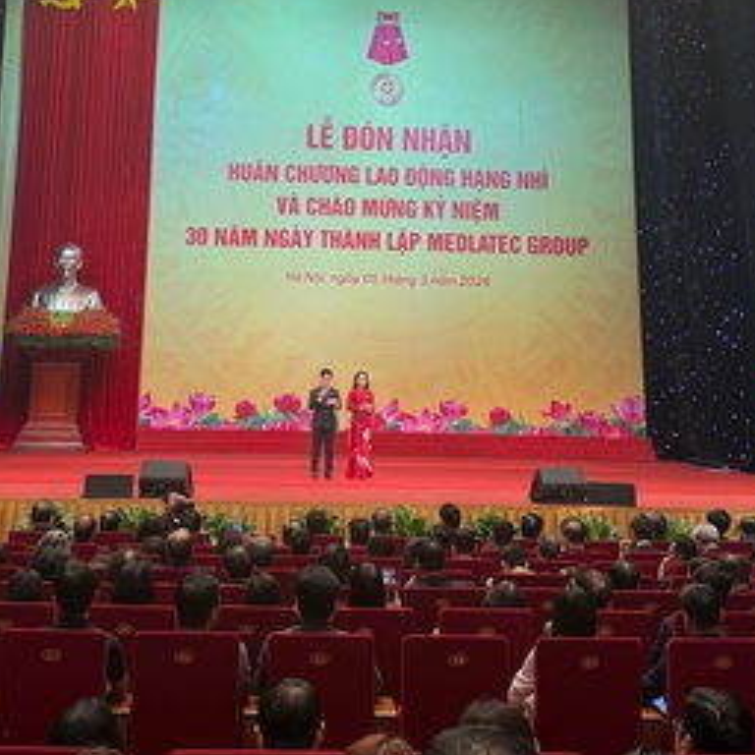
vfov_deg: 31.0
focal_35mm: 53
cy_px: 100
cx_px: 327
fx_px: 1308
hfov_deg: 32.2
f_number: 1.78
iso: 125
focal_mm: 6.76
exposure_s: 1/120
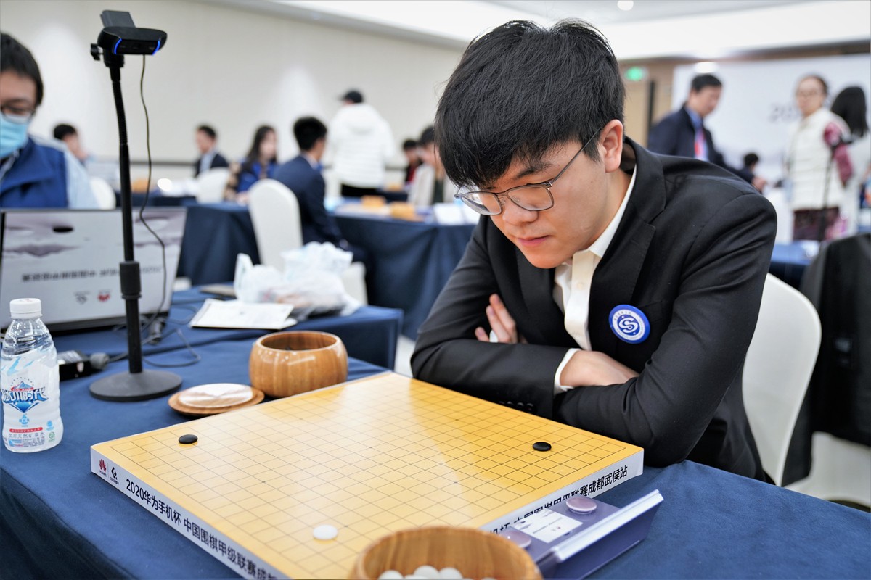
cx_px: 436
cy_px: 290
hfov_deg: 57.2
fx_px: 798
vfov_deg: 40.0
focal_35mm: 33
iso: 640
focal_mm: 33
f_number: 2.8
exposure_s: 1/40
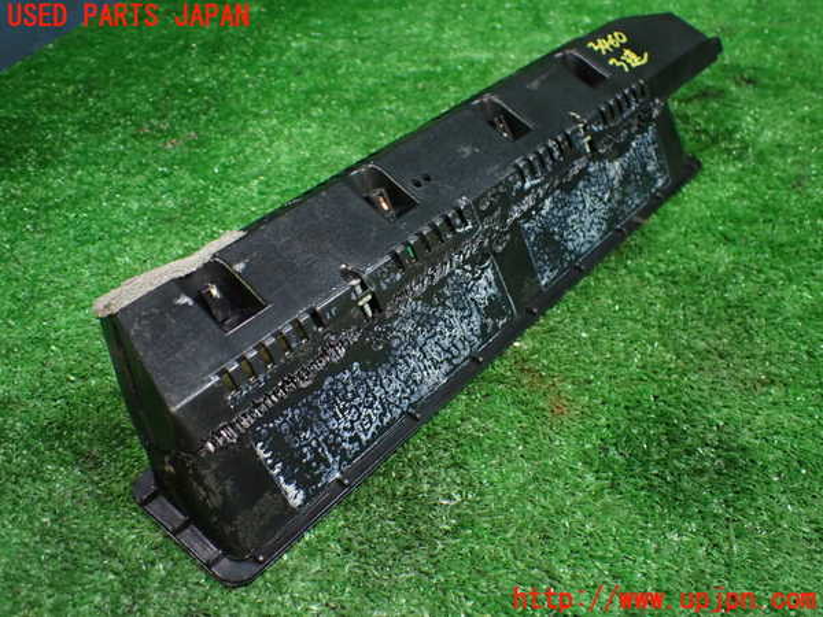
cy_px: 308
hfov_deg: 60.0
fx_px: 713
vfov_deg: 46.8
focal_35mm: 30
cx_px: 412
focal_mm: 5.4
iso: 800
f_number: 2.3
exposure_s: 1/100
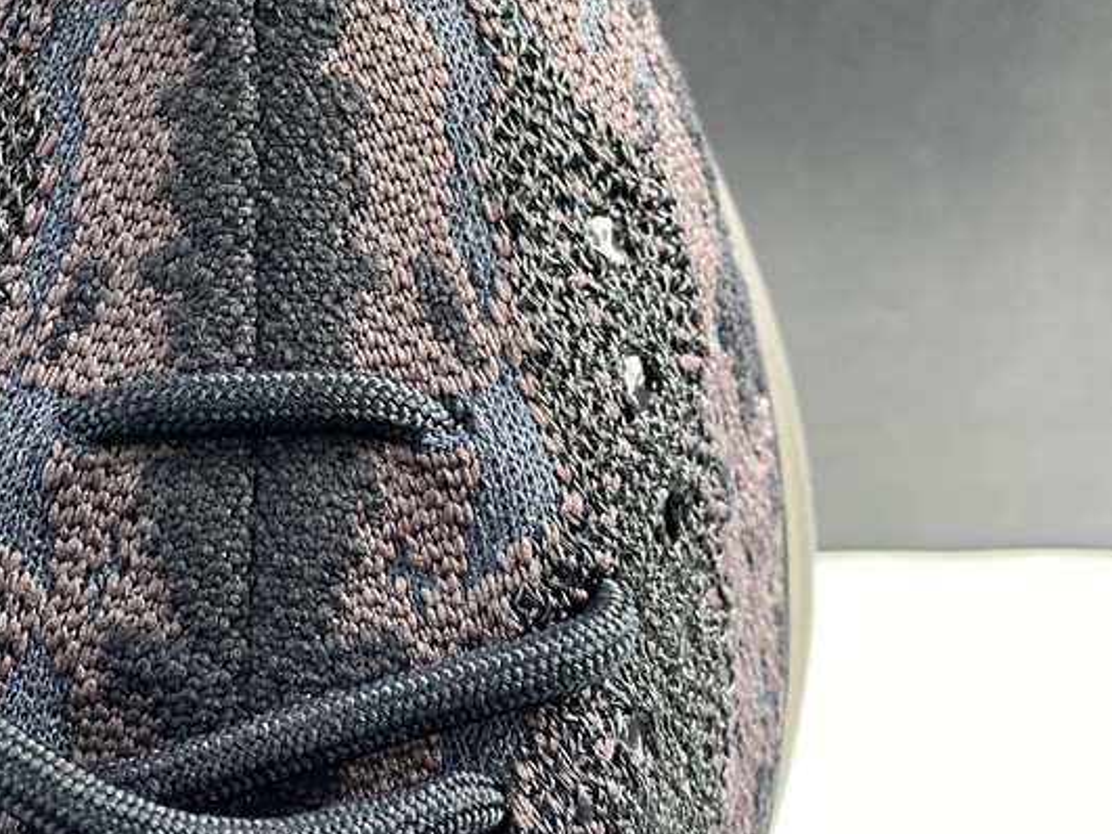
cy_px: 237
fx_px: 1574
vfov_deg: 29.3
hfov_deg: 37.6
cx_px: 230
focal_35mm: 49
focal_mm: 4.25
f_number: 1.8
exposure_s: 1/50
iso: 200
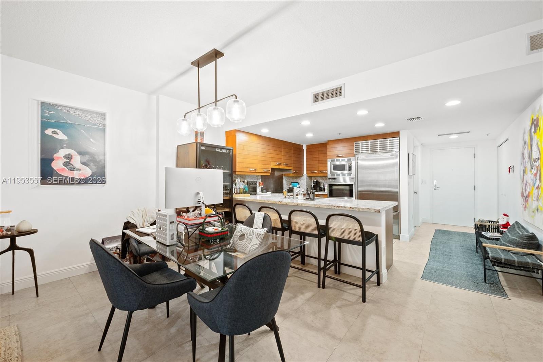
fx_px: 211
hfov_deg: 104.2
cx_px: 272
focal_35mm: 14
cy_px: 181
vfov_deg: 81.2
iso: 1100
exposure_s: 1/13
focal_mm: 14
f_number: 8
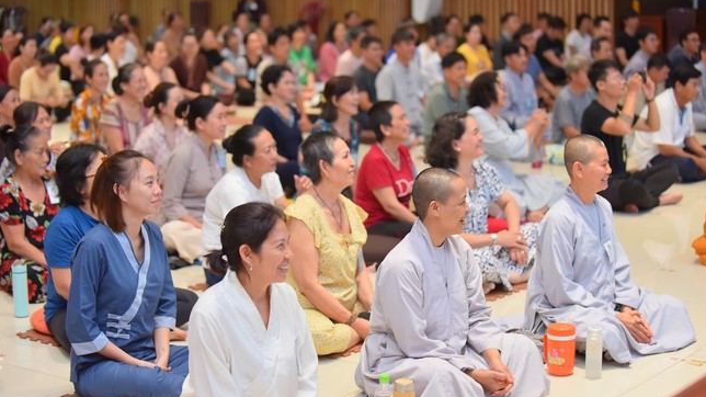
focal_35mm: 74
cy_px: 234
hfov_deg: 28.6
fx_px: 1385
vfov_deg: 16.3
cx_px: 354
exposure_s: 1/160
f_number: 2.8
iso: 800
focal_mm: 70
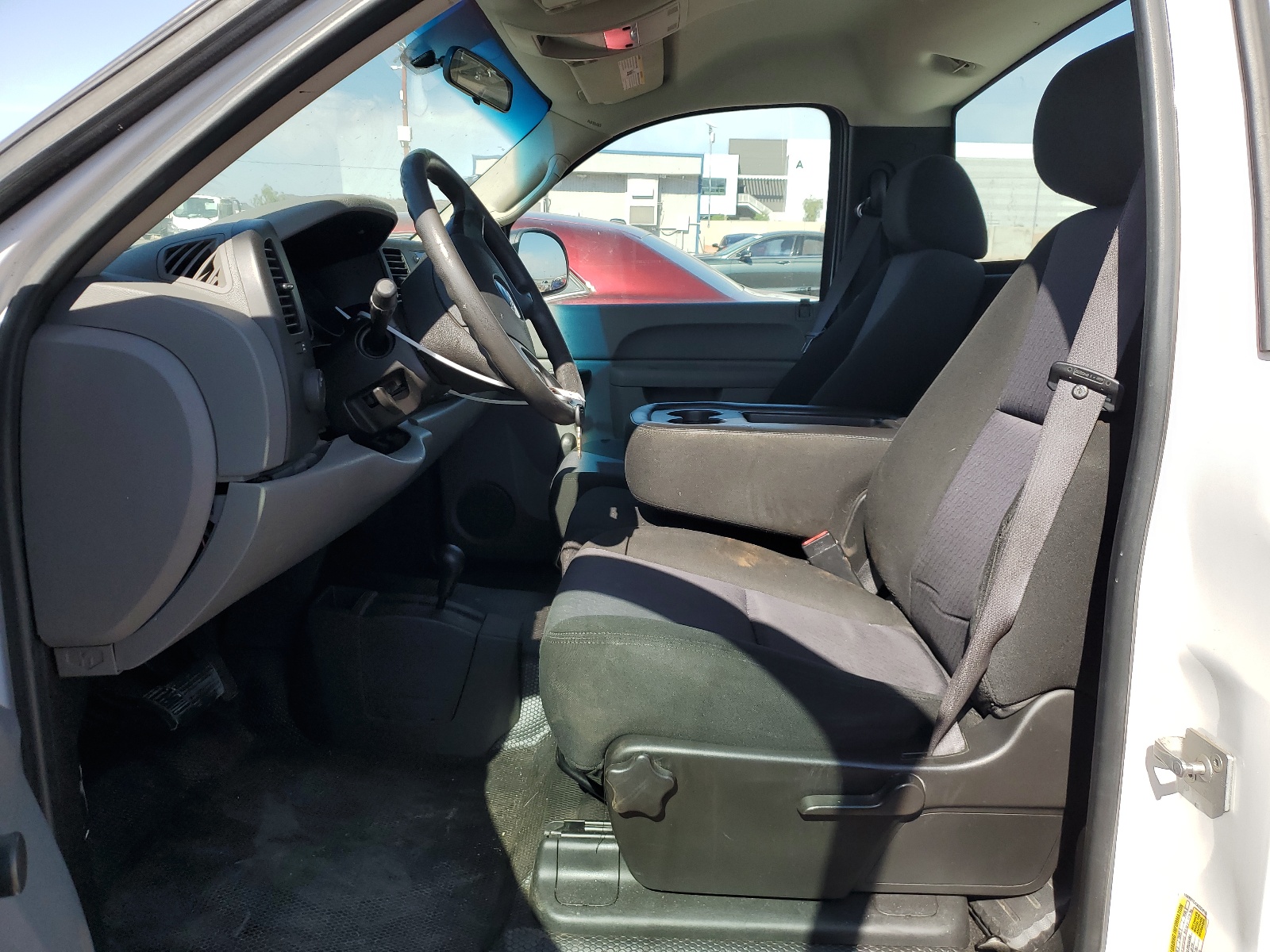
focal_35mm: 26
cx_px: 635
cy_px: 476
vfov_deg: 53.1
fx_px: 954
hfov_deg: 67.3
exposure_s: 1/1429
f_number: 1.5
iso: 50
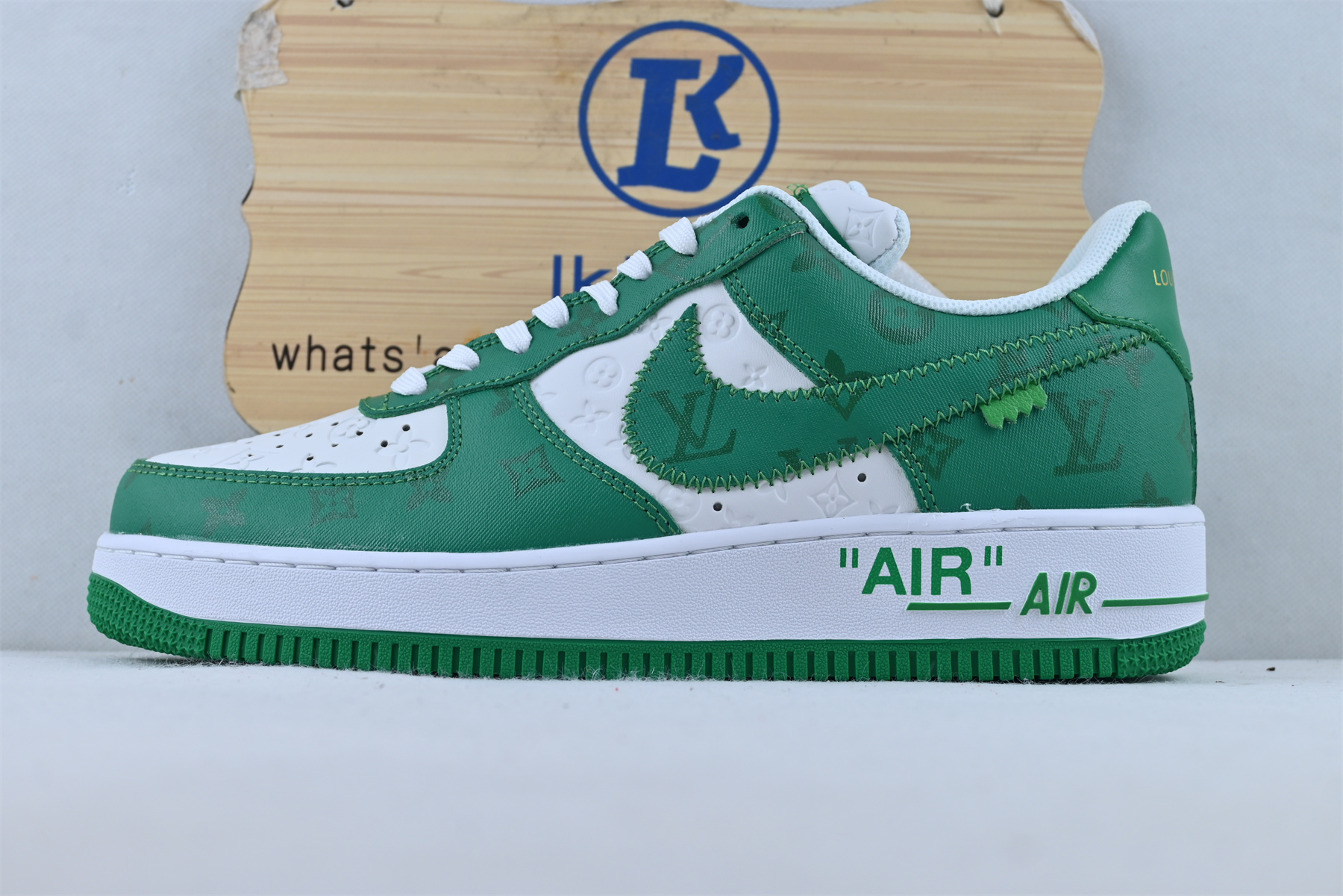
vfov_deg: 27.3
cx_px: 672
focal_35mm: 50
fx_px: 1846
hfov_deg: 40.0
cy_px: 448
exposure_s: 1/80
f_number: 5
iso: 100
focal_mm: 33
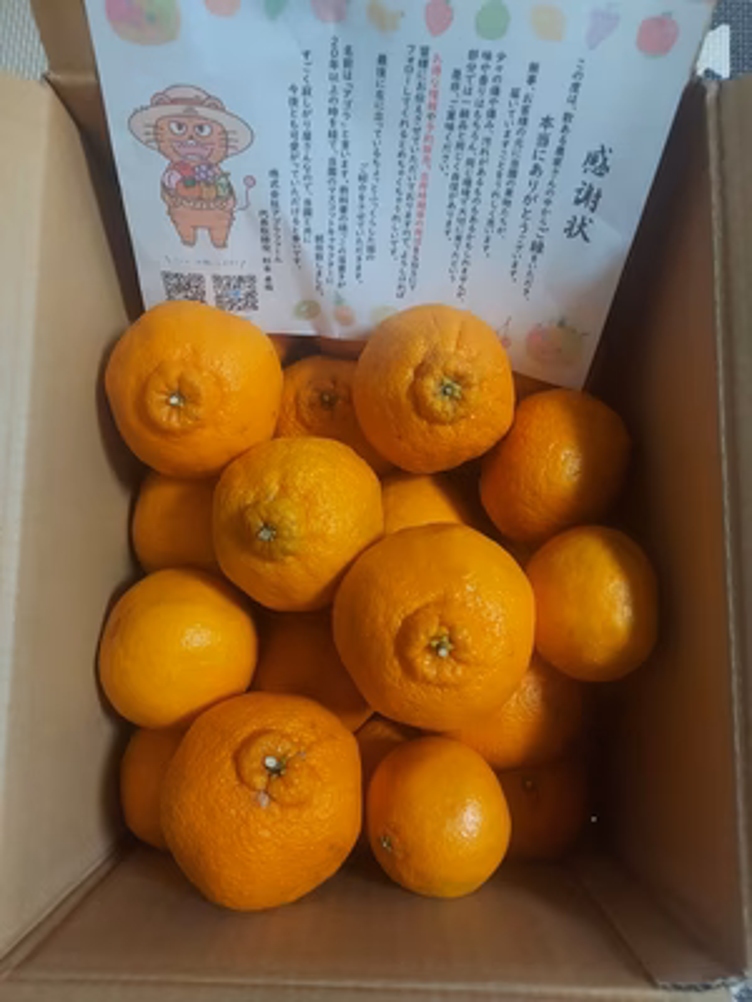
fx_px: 724
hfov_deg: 54.9
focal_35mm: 25
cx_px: 376
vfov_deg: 69.4
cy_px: 501
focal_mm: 4.6
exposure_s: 1/25
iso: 500
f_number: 2
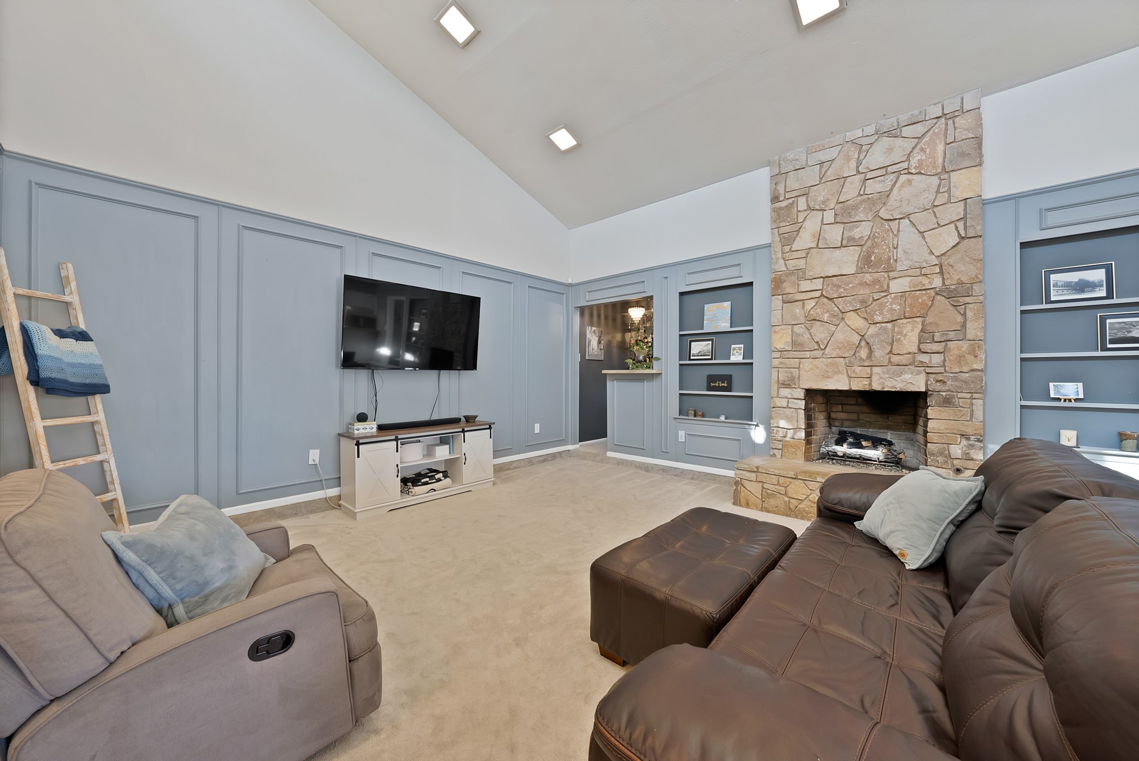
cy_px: 380
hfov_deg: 112.6
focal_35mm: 12
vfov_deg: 90.1
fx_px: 380
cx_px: 570
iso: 640
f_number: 9
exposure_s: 1
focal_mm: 12
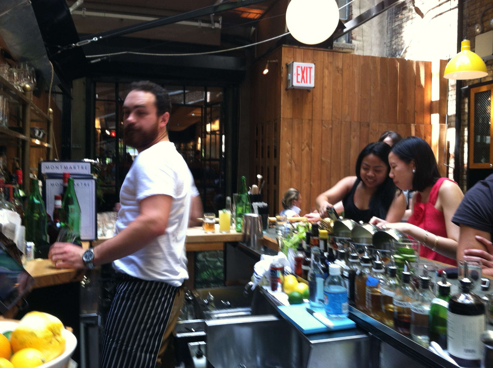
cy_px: 184
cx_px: 246
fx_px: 498
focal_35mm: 35
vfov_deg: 40.6
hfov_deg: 52.7
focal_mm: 3.85
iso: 80
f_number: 2.8
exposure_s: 1/20
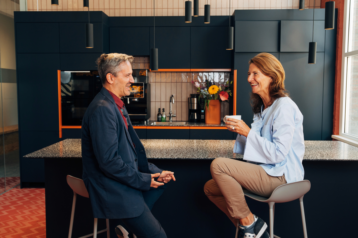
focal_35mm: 40
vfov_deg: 33.4
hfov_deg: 48.5
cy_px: 119
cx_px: 179
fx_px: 398
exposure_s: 1/125
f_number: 5.6
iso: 500
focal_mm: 40
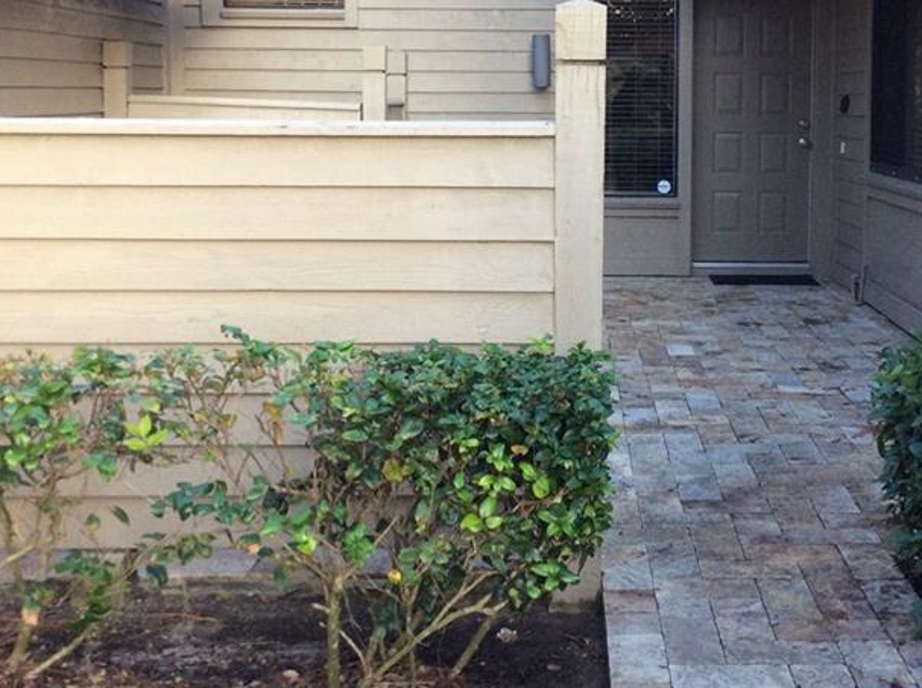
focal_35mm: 54
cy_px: 213
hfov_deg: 35.3
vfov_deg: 26.7
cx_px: 597
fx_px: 1436
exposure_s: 1/120
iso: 50
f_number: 2.4
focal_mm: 3.3
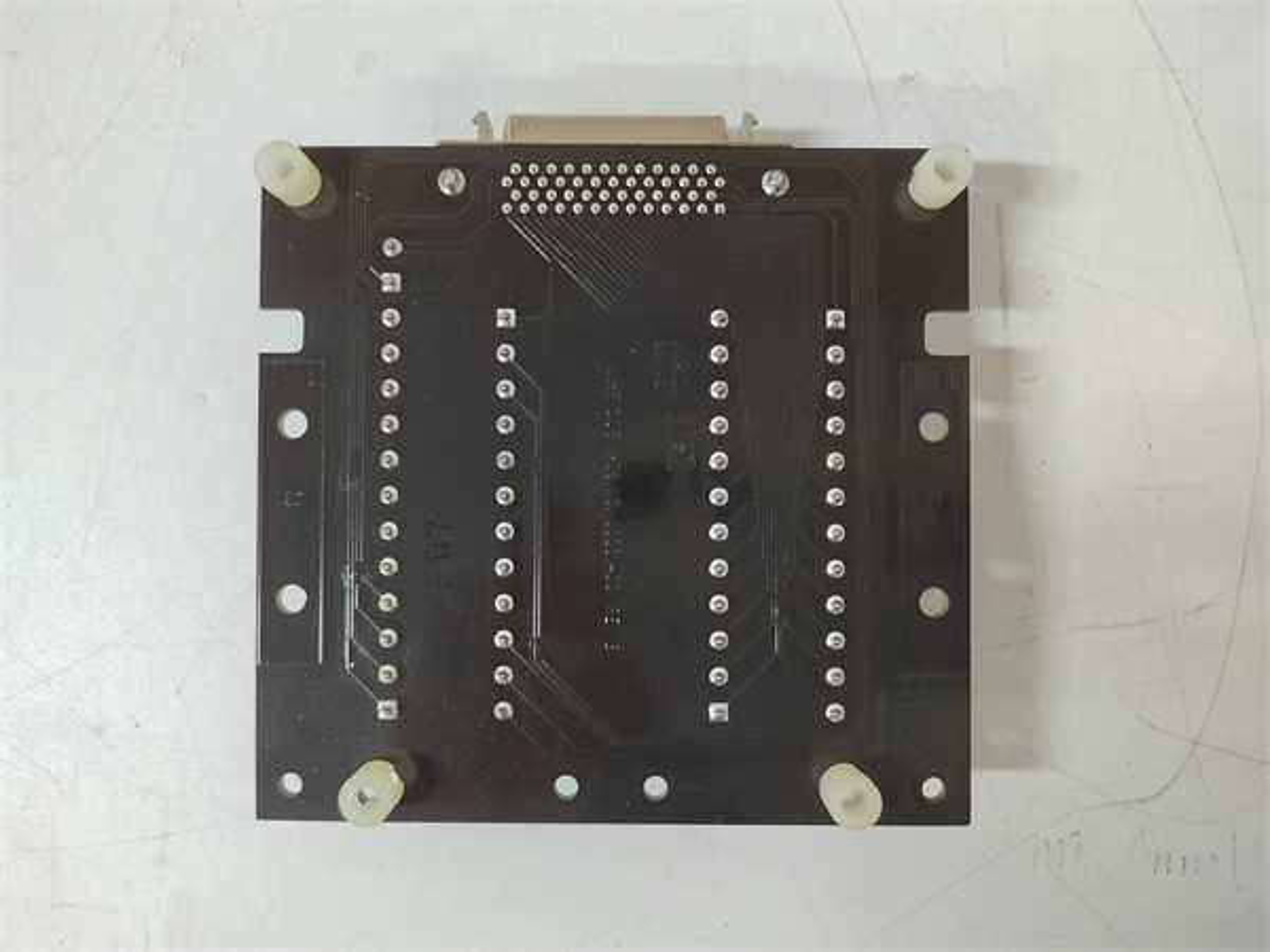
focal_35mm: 23
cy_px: 476
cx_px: 635
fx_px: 844
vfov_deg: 58.9
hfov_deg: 73.9
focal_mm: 5.52
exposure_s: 1/50
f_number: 1.9
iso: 1622
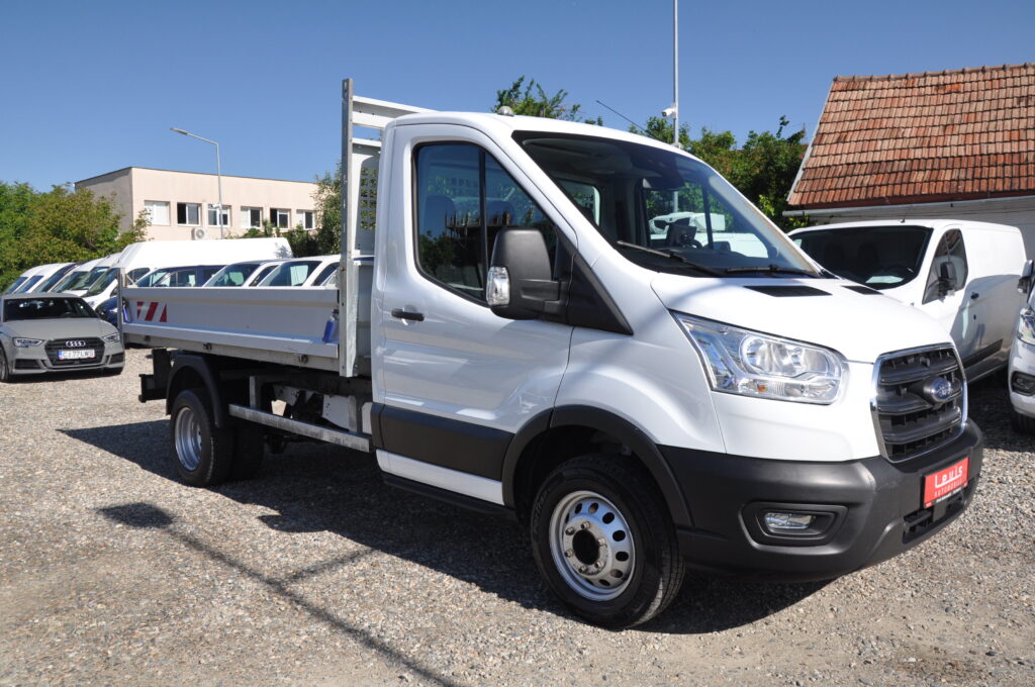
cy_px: 344
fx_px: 775
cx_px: 518
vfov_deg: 47.8
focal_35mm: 27
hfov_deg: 67.4
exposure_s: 1/320
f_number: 9
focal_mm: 18
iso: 400
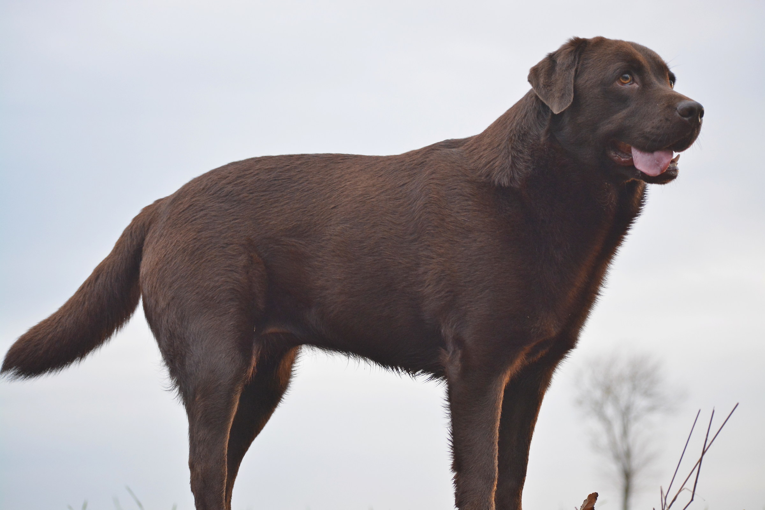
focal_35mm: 105
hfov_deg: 19.5
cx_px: 382
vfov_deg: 13.0
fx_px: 2231
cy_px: 255
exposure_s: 1/250
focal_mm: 70
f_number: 4.5
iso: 1600
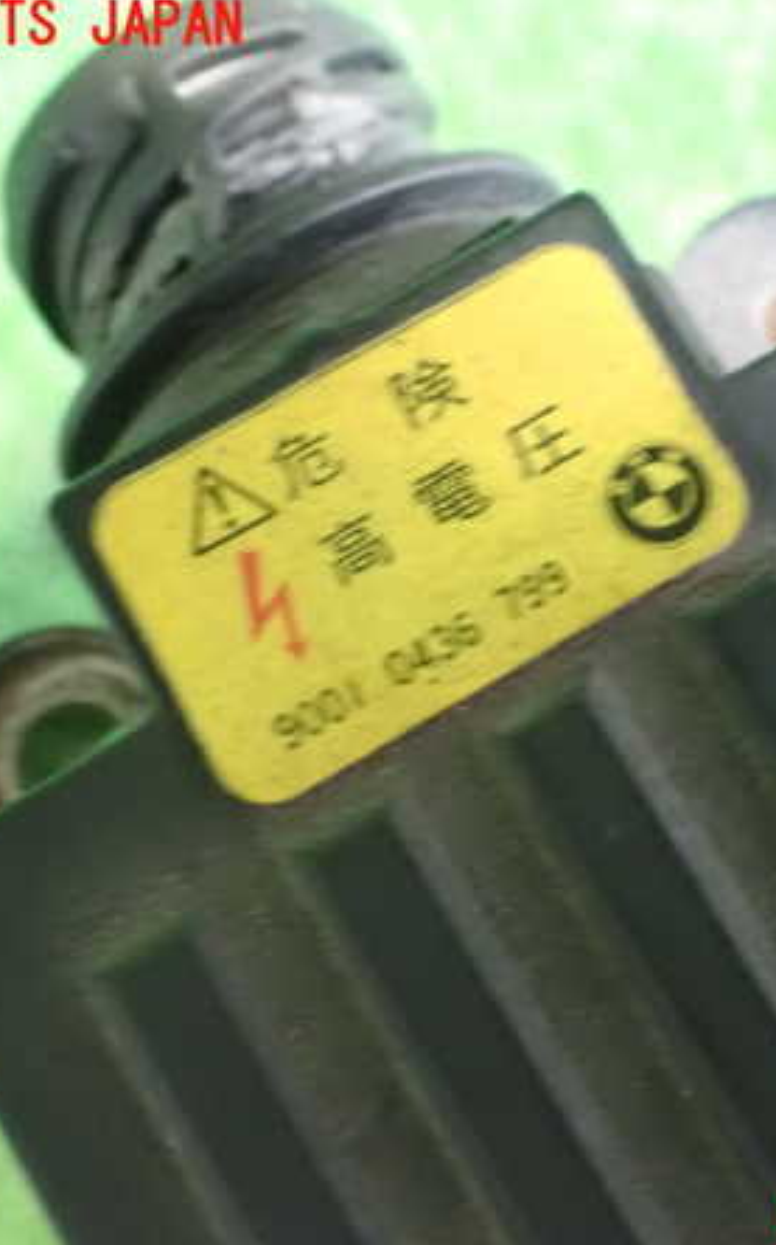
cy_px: 622
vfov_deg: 46.2
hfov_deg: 29.4
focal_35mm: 43
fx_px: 1457
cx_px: 574
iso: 1600
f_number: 2.3
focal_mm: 5.4
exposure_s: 1/20
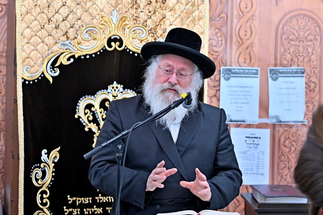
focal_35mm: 180
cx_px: 162
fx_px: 1614
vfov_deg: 7.6
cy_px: 108
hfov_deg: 11.4
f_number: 4
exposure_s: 1/200
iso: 800
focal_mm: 120
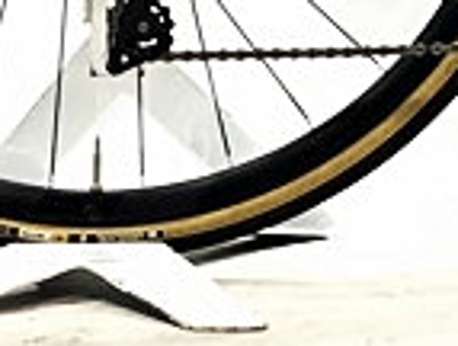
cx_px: 785
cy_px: -525
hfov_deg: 6.7
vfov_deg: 5.0
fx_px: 3847
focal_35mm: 290
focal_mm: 6
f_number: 2.4
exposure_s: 1/25
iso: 125
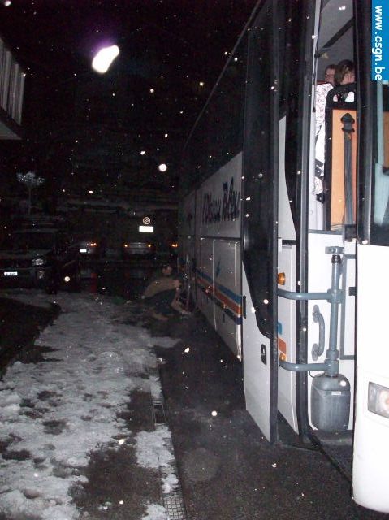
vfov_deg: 50.2
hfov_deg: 38.6
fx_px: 555
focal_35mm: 37
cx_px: 194
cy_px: 260
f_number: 2.8
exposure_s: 1/512
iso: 800
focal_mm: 6.2
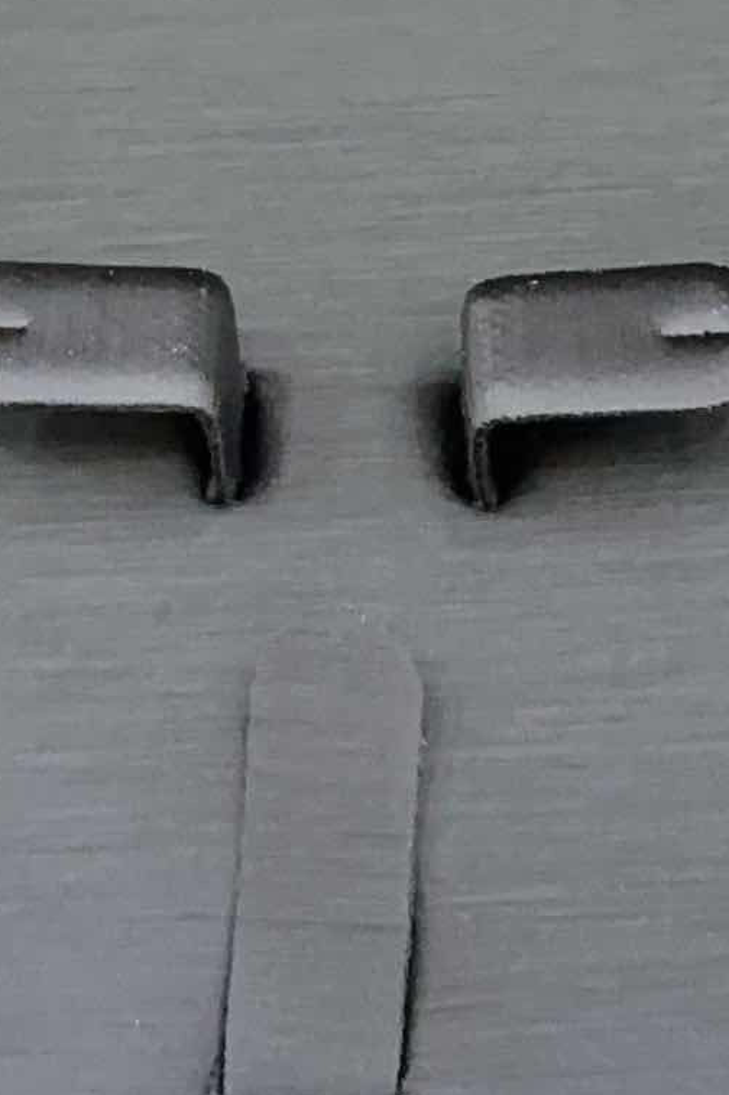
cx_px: 441
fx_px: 4043
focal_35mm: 133
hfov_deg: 10.3
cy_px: 36
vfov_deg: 15.2
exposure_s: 1/34
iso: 640
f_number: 1.78
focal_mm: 6.86
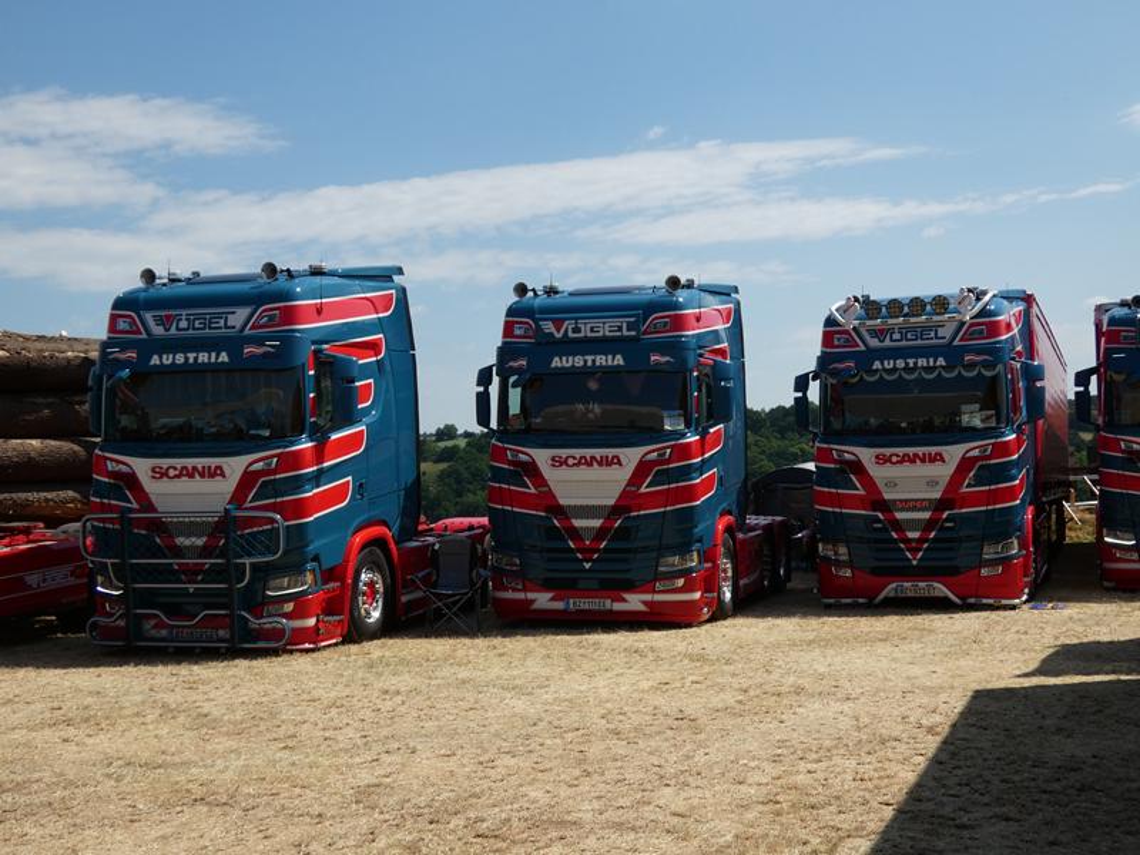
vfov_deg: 33.6
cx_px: 570
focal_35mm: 43
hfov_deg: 43.9
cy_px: 428
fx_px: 1416
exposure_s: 1/800
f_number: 4.5
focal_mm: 7.8
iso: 80
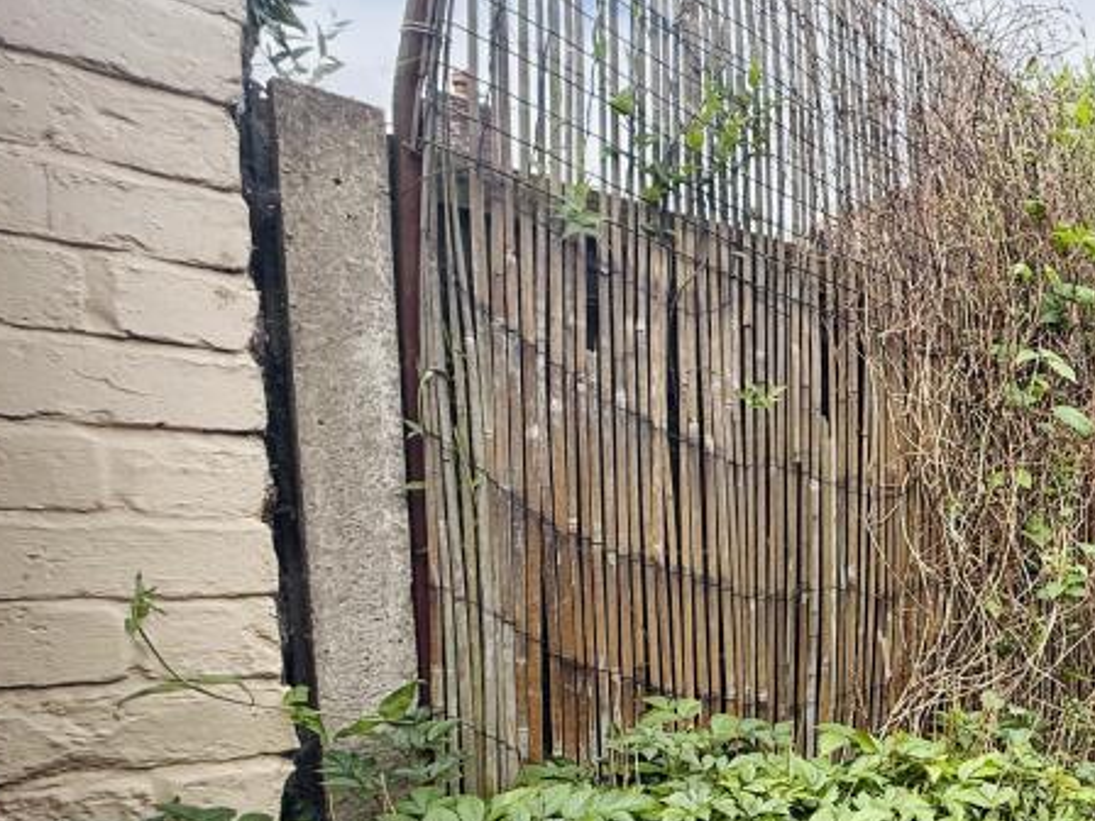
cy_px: 643
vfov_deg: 42.4
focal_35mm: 32
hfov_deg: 43.3
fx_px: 1012
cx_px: 1220
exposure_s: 1/888
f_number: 2.2
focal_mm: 2.22
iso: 64
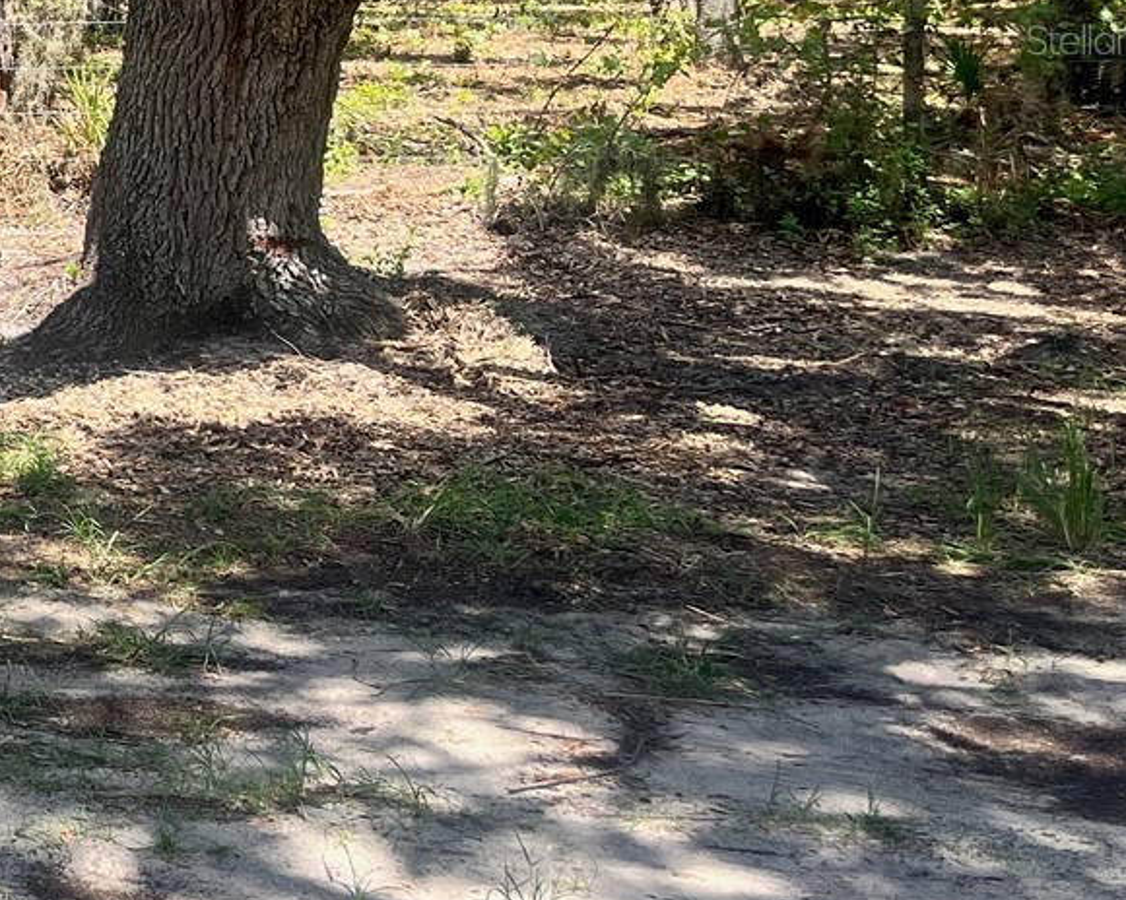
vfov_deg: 21.2
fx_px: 2333
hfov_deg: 23.8
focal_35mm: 70
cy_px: 39
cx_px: -344
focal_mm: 5.1
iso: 50
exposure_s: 1/1117
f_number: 1.6
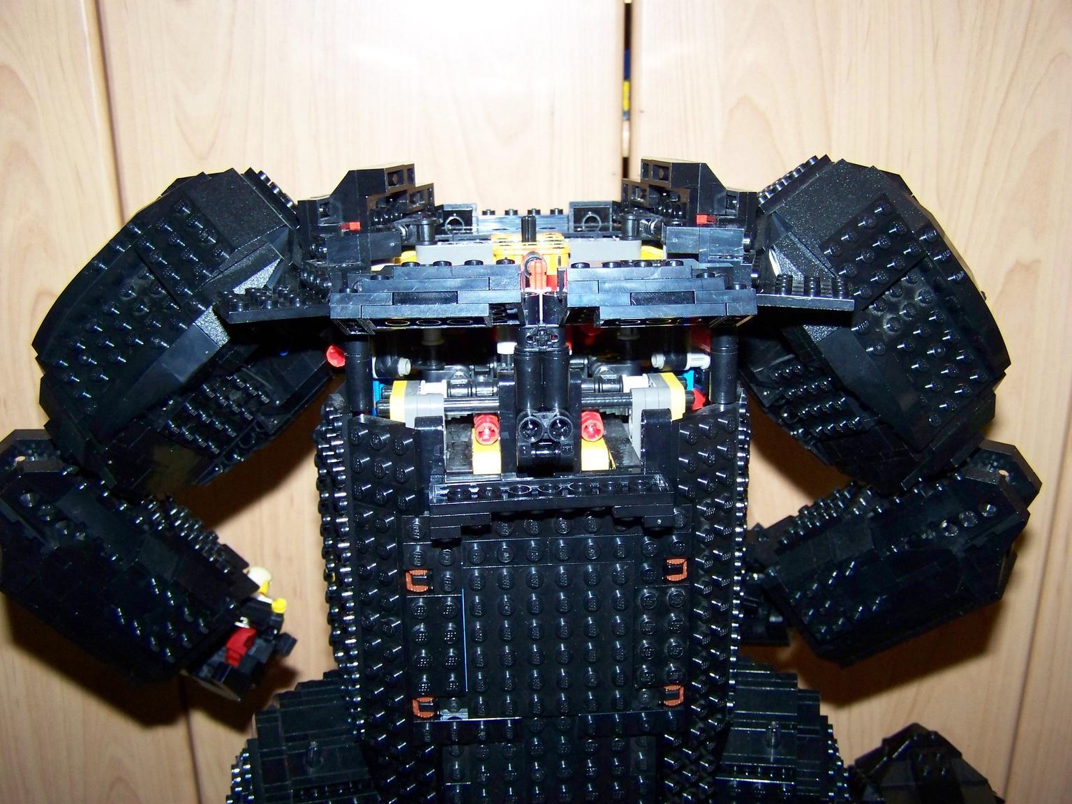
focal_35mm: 38
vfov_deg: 37.7
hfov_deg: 49.0
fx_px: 1177
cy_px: 402
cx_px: 536
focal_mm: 6.3
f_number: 2.8
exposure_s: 1/30
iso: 200
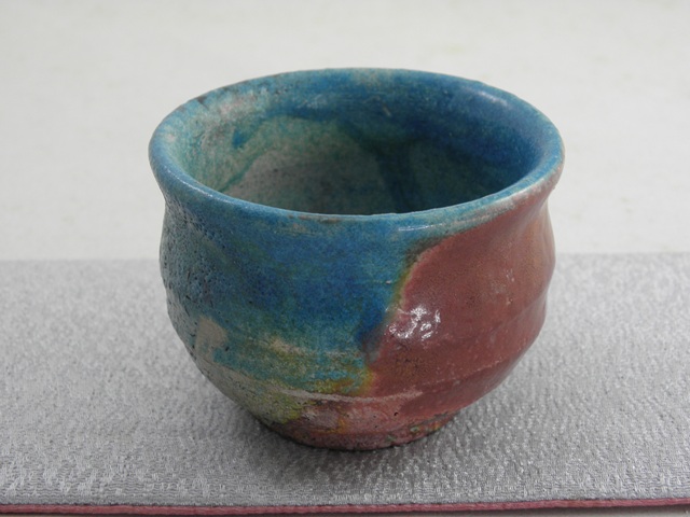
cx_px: 345
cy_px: 258
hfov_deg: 32.7
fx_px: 1176
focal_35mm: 59
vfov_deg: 24.8
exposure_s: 1/13
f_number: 3.6
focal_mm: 10.65
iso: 125
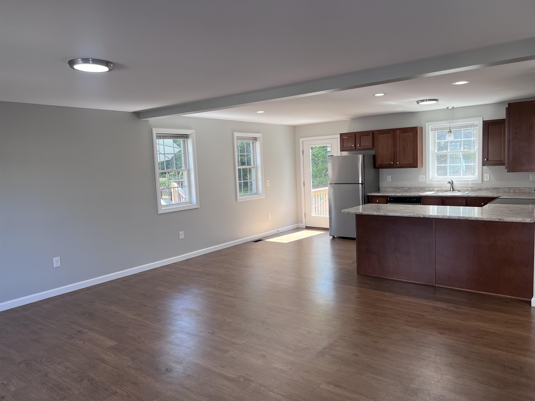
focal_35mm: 26
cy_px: 200
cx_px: 268
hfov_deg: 67.3
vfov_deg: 53.1
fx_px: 402
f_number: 1.5
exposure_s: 1/160
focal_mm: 5.7
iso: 64
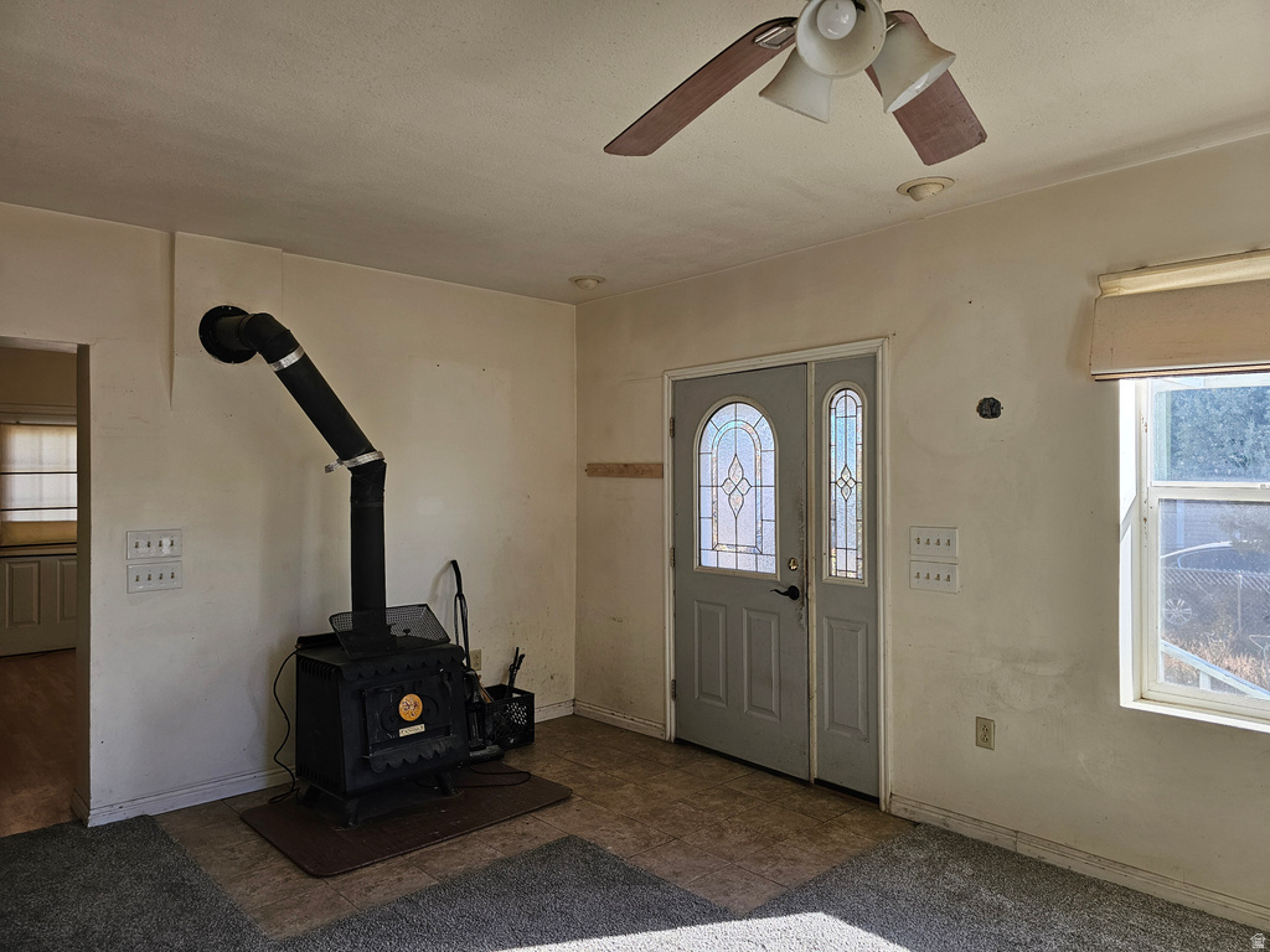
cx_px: 635
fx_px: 844
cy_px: 476
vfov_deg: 58.9
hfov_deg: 73.9
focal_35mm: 23
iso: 125
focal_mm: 6.3
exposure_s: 1/359
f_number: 1.7
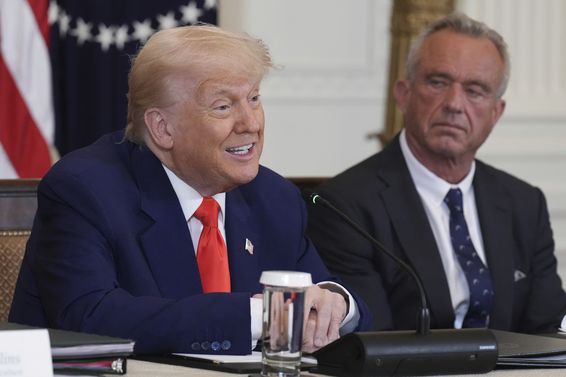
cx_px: 283
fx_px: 4198
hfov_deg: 7.7
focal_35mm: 267
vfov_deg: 5.1
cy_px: 188
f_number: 3.5
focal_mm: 178
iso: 5000
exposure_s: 1/250
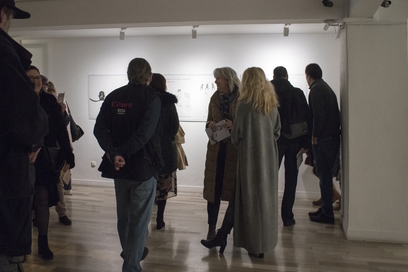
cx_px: 186
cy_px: 137
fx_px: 374
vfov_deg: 40.0
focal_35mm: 33
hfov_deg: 57.1
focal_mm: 20
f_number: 3.5
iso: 3200
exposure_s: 1/60
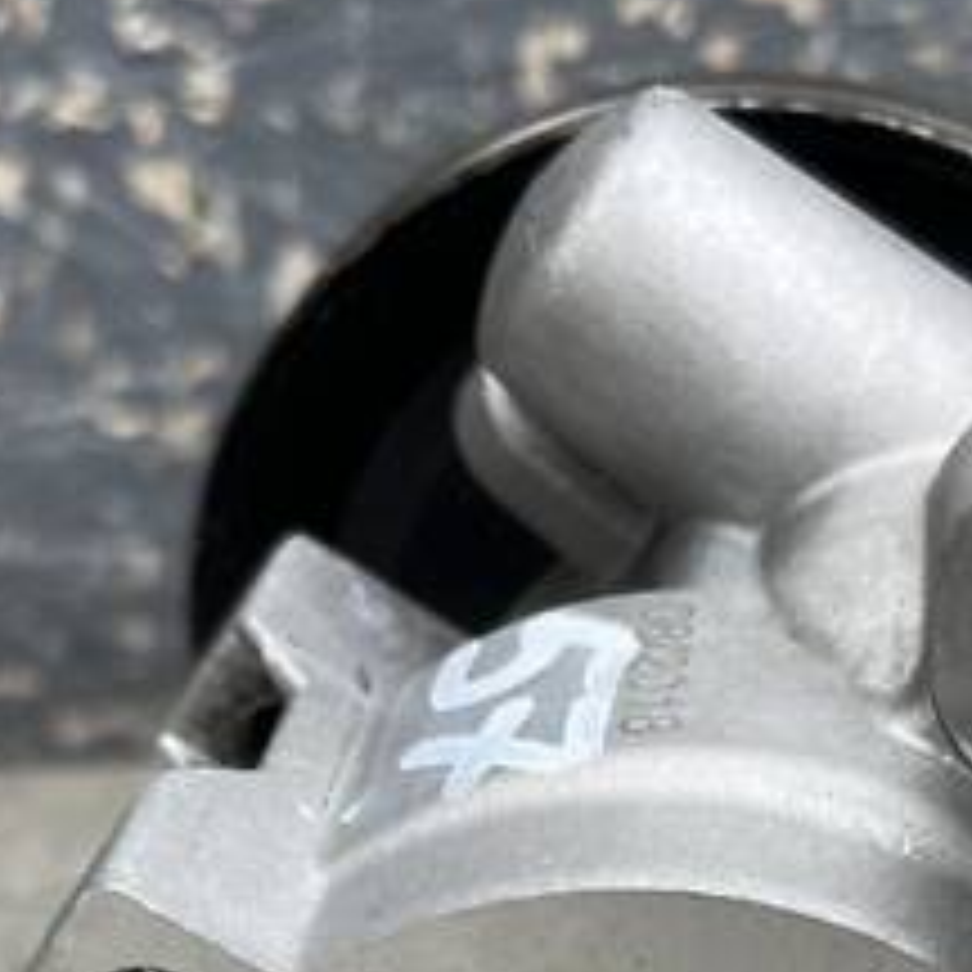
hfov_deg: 25.3
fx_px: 2160
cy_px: 1008
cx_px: 616
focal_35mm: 68
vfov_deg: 24.1
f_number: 1.6
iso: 50
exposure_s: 1/121
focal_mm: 5.1
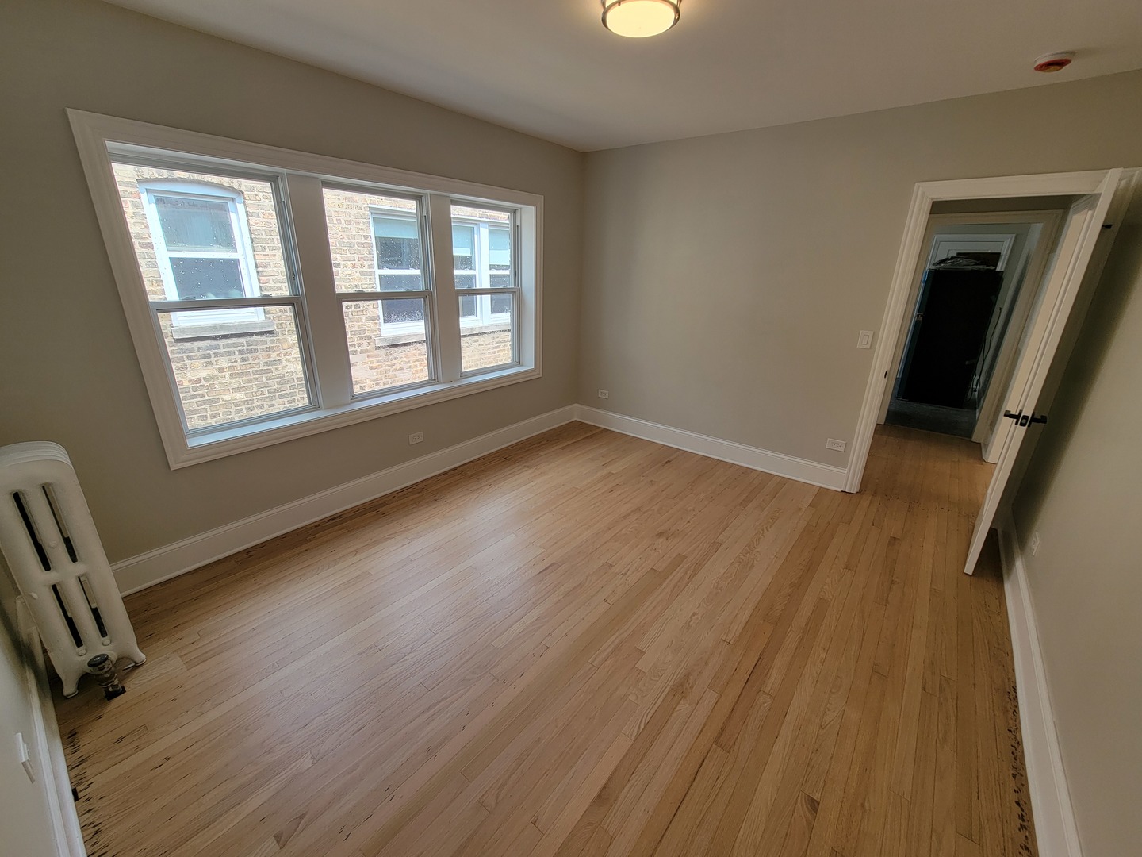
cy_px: 428
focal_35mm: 13
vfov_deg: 89.9
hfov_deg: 106.2
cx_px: 571
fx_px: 429
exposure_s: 1/161
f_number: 2.2
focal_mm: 2.2
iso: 50
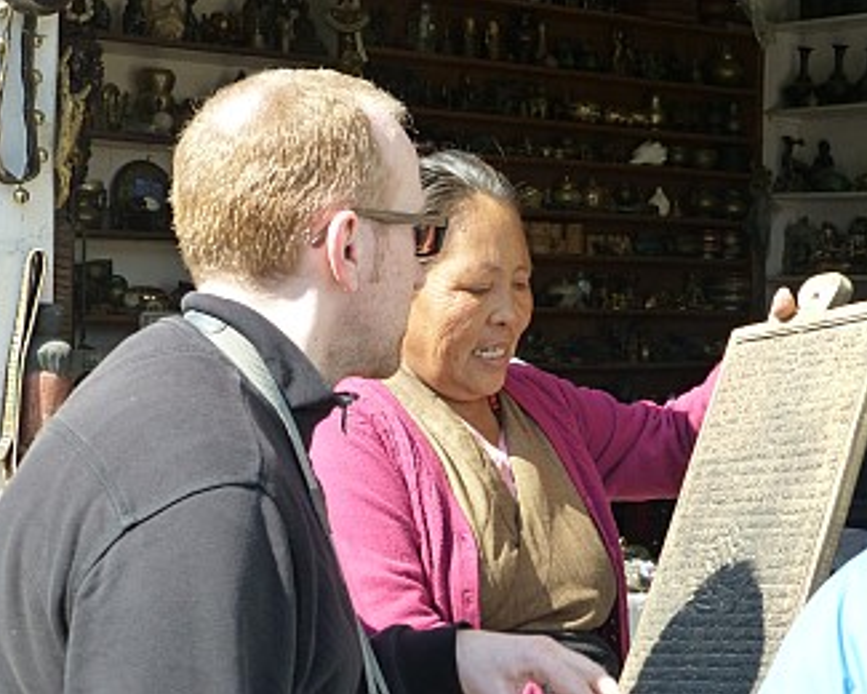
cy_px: 346
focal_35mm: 83
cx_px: 446
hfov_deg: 23.0
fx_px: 2130
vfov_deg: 18.5
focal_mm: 14.2
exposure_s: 1/250
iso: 320
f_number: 5.1
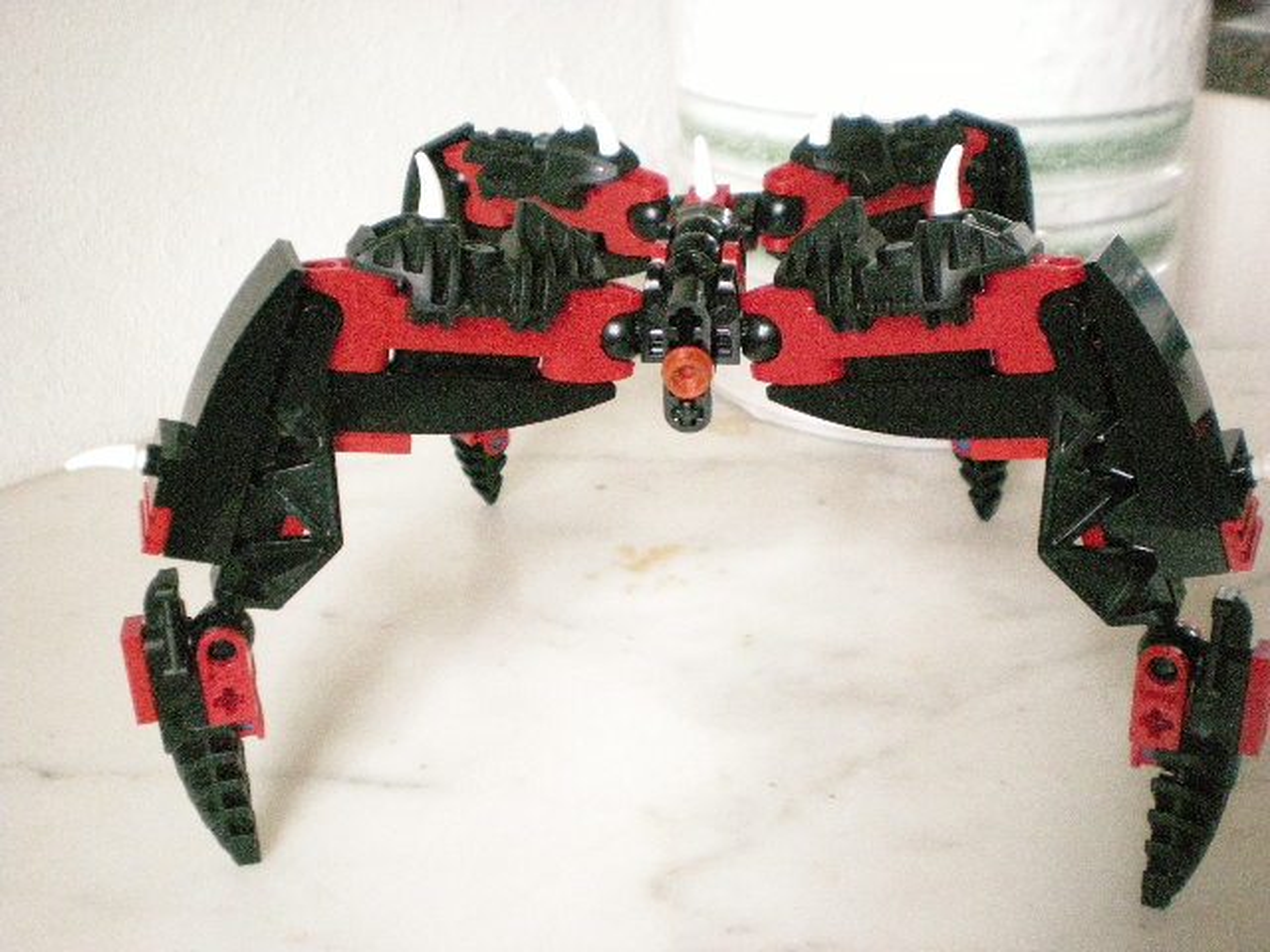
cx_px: 635
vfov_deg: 37.7
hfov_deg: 49.0
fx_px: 1394
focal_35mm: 38
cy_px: 476
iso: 1000
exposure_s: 1/83.5
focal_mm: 6.3
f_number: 3.1
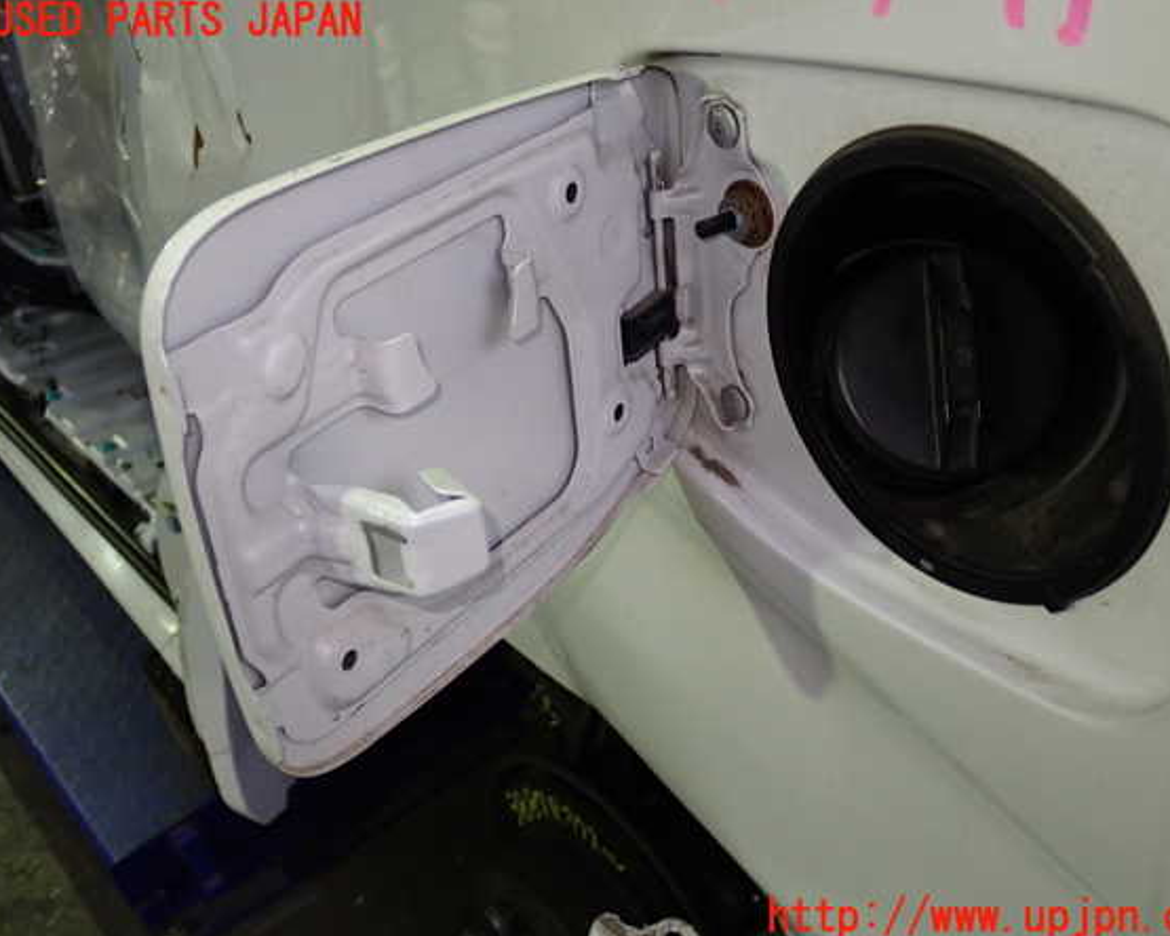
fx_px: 1316
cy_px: 470
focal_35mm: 38
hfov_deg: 47.9
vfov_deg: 39.2
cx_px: 611
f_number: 2.5
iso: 250
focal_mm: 6.37
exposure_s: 1/40
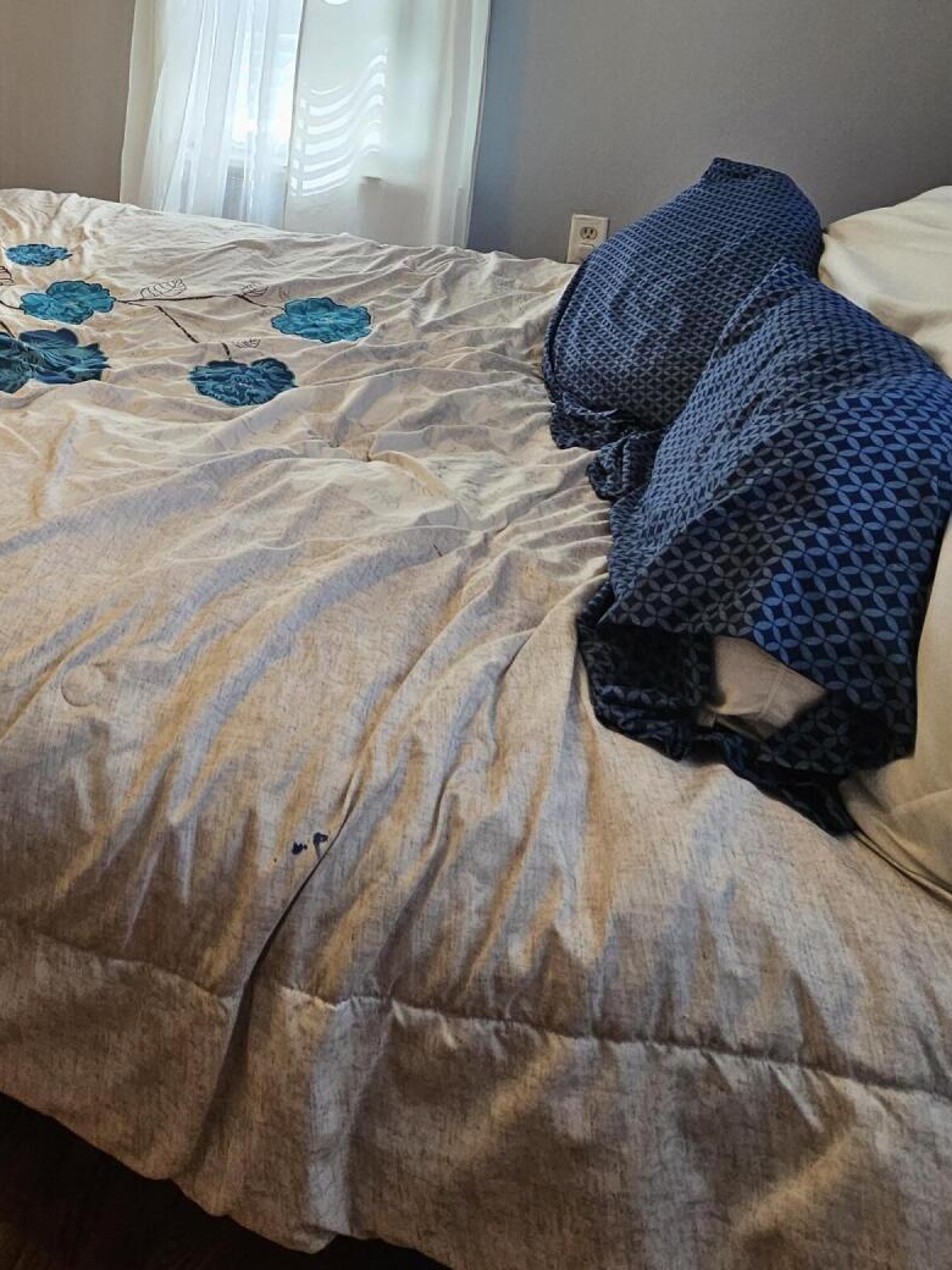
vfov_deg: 61.9
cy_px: 205
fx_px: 917
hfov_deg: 48.9
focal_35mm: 25
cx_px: 93
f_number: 2.2
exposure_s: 1/60
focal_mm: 2.2
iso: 160
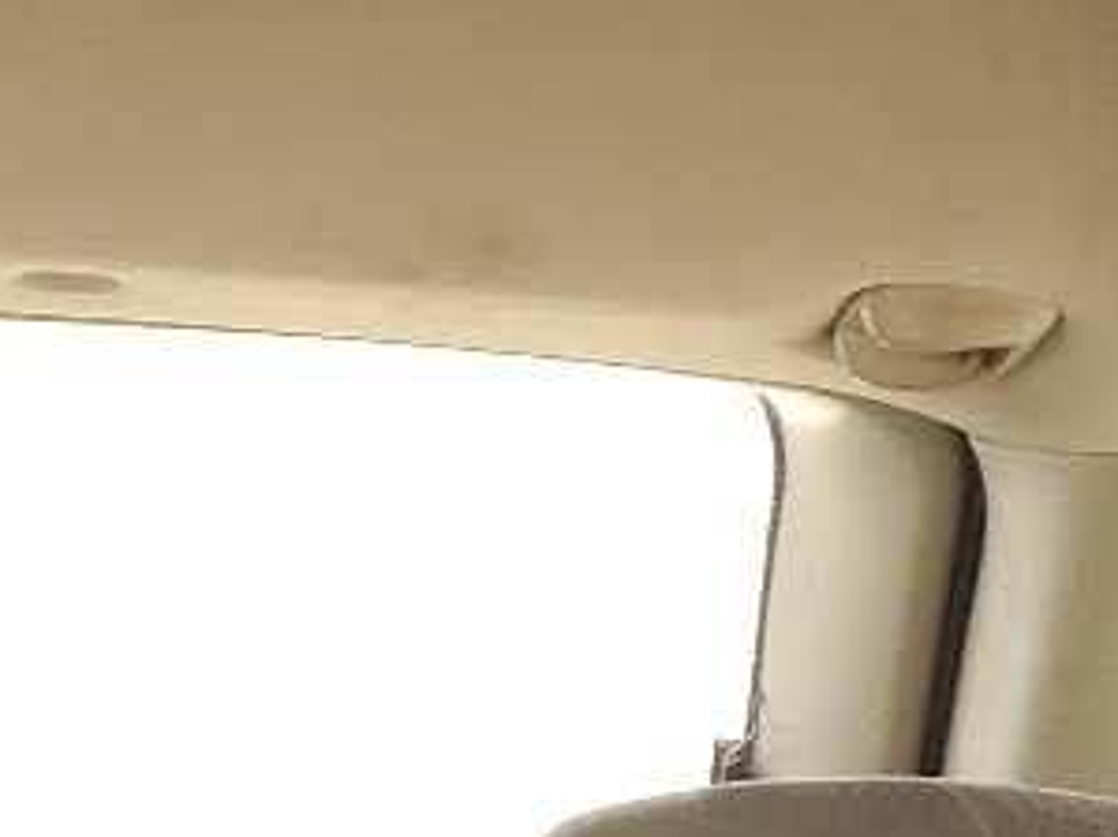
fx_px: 4488
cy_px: 2085
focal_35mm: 139
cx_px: -845
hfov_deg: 13.0
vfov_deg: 9.4
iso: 50
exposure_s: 1/156
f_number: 1.5
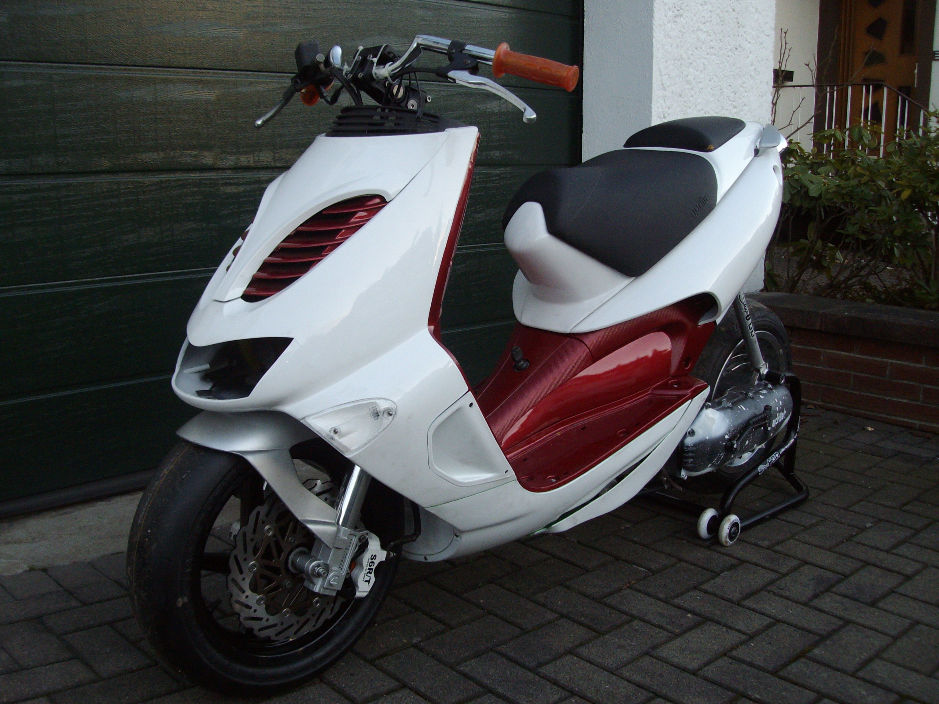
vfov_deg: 39.7
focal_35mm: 36
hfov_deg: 51.4
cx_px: 470
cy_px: 352
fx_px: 977
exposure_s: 1/100
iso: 160
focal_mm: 6
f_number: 2.7
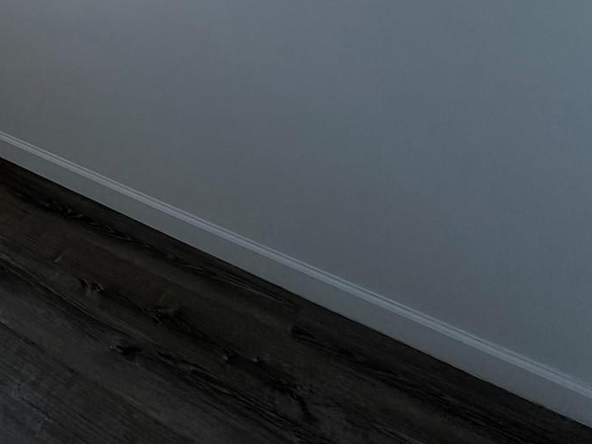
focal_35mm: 42
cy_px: -186
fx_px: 718
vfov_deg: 26.7
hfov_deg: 32.1
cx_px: -205
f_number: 2.2
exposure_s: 1/411
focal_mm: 2.22
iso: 50
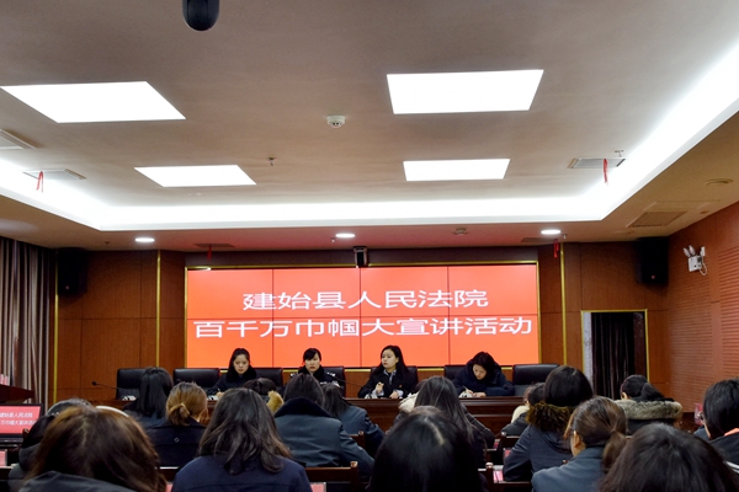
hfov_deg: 69.4
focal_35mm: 26
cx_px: 370
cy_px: 246
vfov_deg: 49.6
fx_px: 534
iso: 800
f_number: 5
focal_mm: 26
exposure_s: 1/100
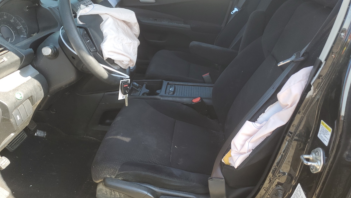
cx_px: 172
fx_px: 270
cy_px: 105
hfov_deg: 66.1
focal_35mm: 29
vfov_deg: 40.2
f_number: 1.5
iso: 50
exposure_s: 1/244
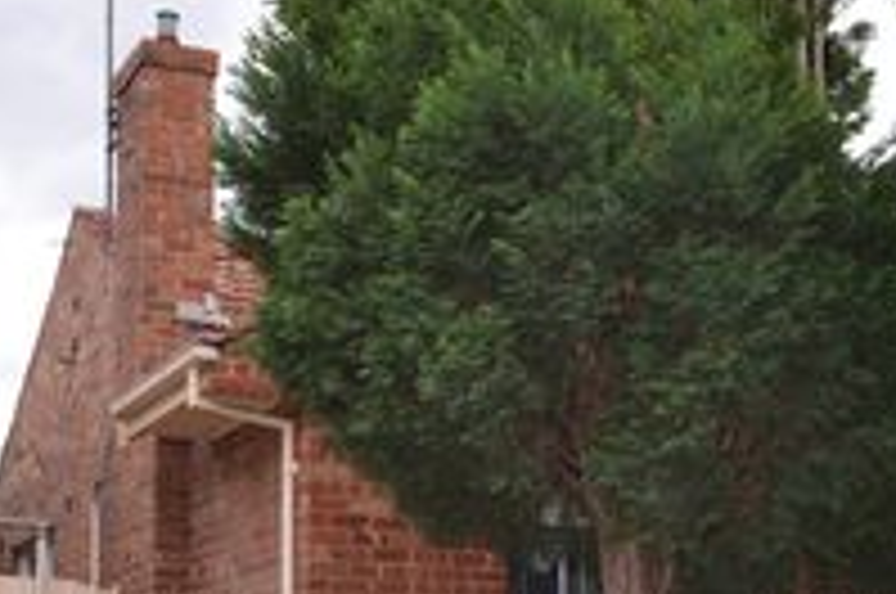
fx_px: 1764
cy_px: 610
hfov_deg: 28.4
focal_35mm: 71
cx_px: 540
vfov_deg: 18.6
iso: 160
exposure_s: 1/125
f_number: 5.6
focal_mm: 20
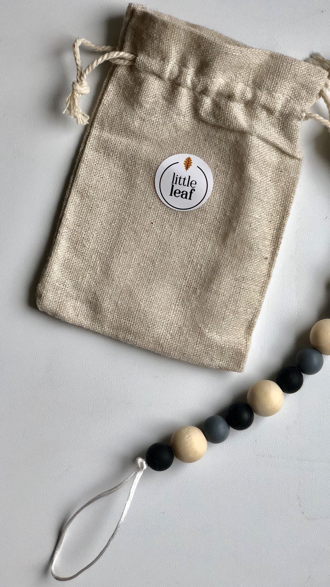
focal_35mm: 58
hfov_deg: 20.7
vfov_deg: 36.0
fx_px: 902
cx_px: 207
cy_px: 299
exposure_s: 1/50
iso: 100
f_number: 2.4
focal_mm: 6
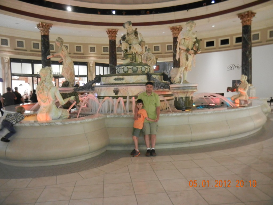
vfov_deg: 46.8
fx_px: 237
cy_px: 102
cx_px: 136
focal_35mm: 30
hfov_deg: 60.0
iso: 200
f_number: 3.5
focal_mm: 5.4
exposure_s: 1/2.4
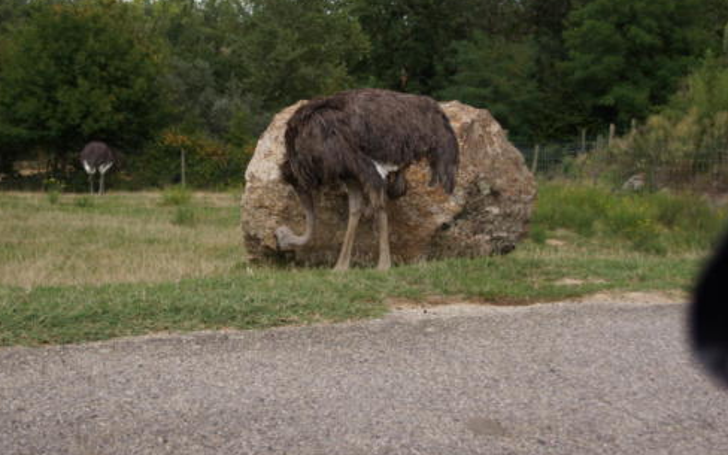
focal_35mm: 47
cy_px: 217
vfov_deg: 27.4
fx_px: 932
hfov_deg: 42.6
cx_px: 363
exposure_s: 1/2000
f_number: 2.8
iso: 200
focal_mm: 30
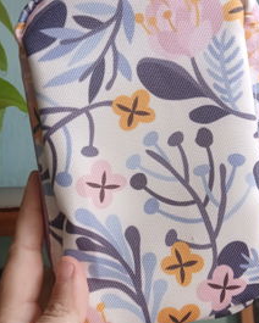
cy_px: 159
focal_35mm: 51
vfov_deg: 36.7
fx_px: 489
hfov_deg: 29.7
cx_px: 145
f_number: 1.8
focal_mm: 3.98
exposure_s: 1/50
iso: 100
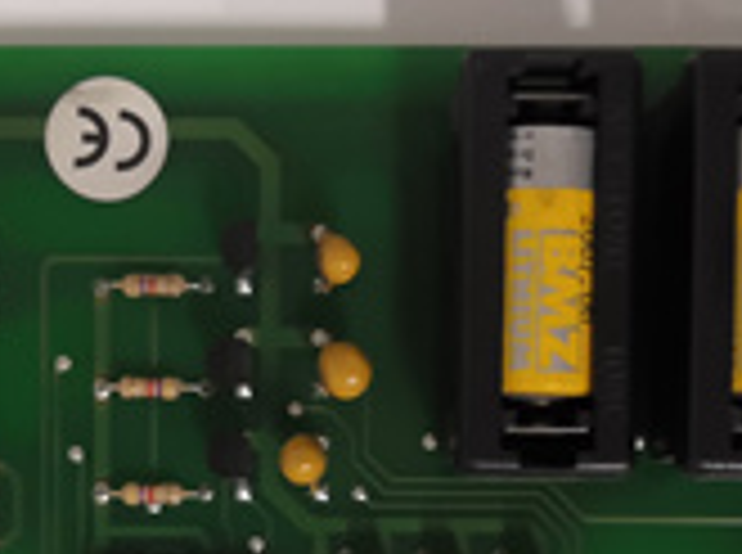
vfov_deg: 17.6
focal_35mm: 82
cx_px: 319
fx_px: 1754
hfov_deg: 23.9
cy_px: 507
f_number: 1.8
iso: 800
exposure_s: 1/100
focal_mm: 3.95
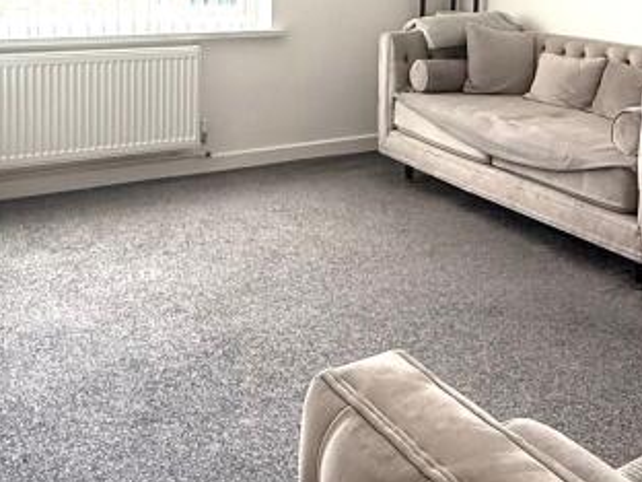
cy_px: 10
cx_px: 490
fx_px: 853
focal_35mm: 46
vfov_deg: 29.6
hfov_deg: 40.0
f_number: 2.2
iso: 100
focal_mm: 2.22
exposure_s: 1/99
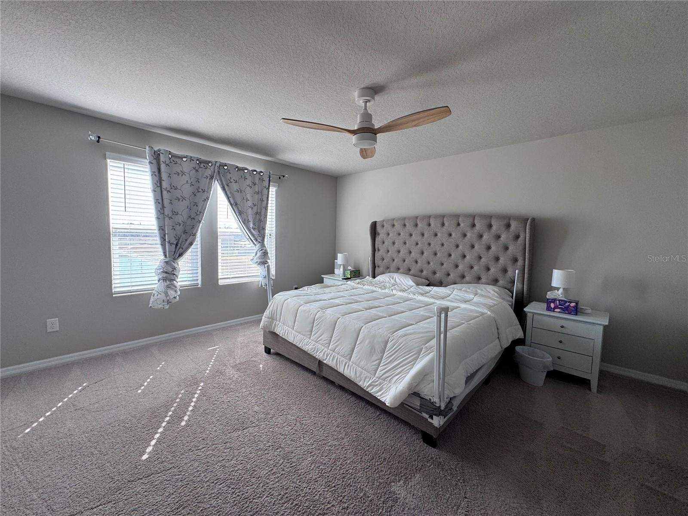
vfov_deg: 85.7
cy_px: 258
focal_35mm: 14
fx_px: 278
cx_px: 344
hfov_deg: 102.1
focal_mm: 2.22
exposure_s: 1/99
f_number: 2.2
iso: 80
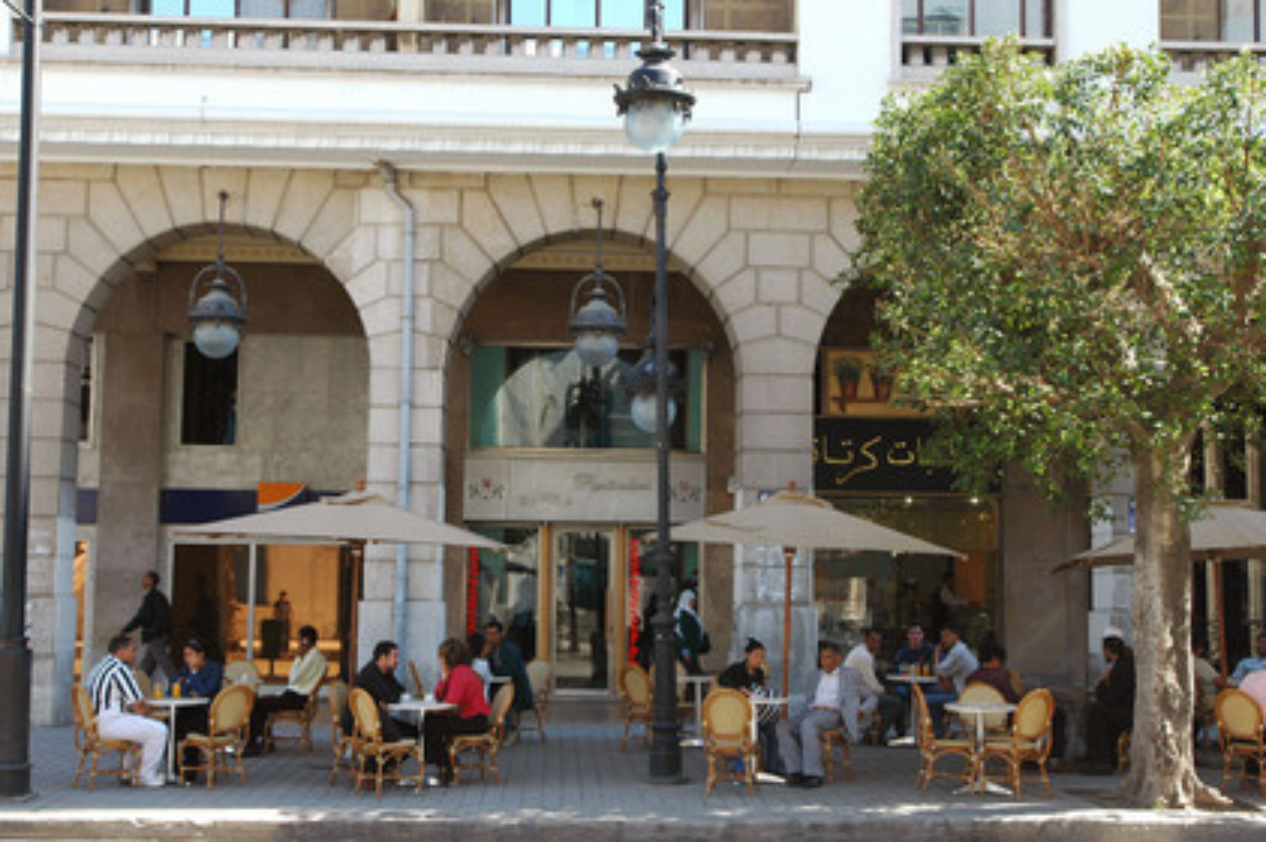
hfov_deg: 41.1
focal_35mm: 48
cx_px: 633
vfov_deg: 28.0
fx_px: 1687
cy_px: 421
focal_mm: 32
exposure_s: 1/125
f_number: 5.6
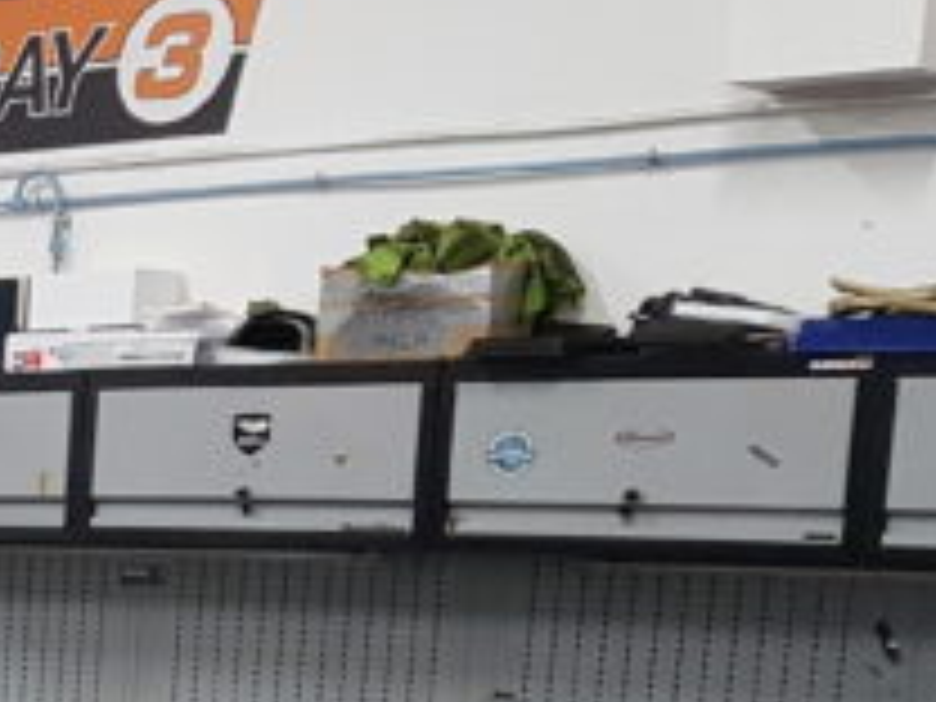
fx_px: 2596
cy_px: 1008
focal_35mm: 96
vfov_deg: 14.5
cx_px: -693
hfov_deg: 17.2
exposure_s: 1/50
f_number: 1.7
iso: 200
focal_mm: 4.2
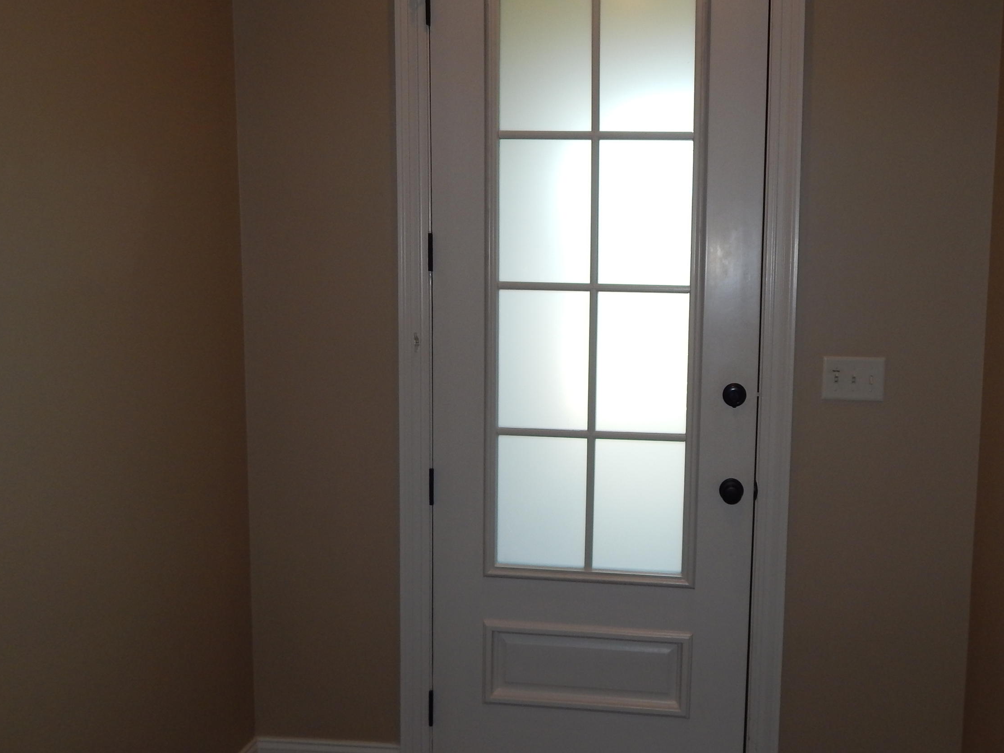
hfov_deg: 57.8
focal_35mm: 31
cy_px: 362
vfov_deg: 45.4
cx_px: 608
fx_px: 899
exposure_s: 1/100
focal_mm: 4
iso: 125
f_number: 3
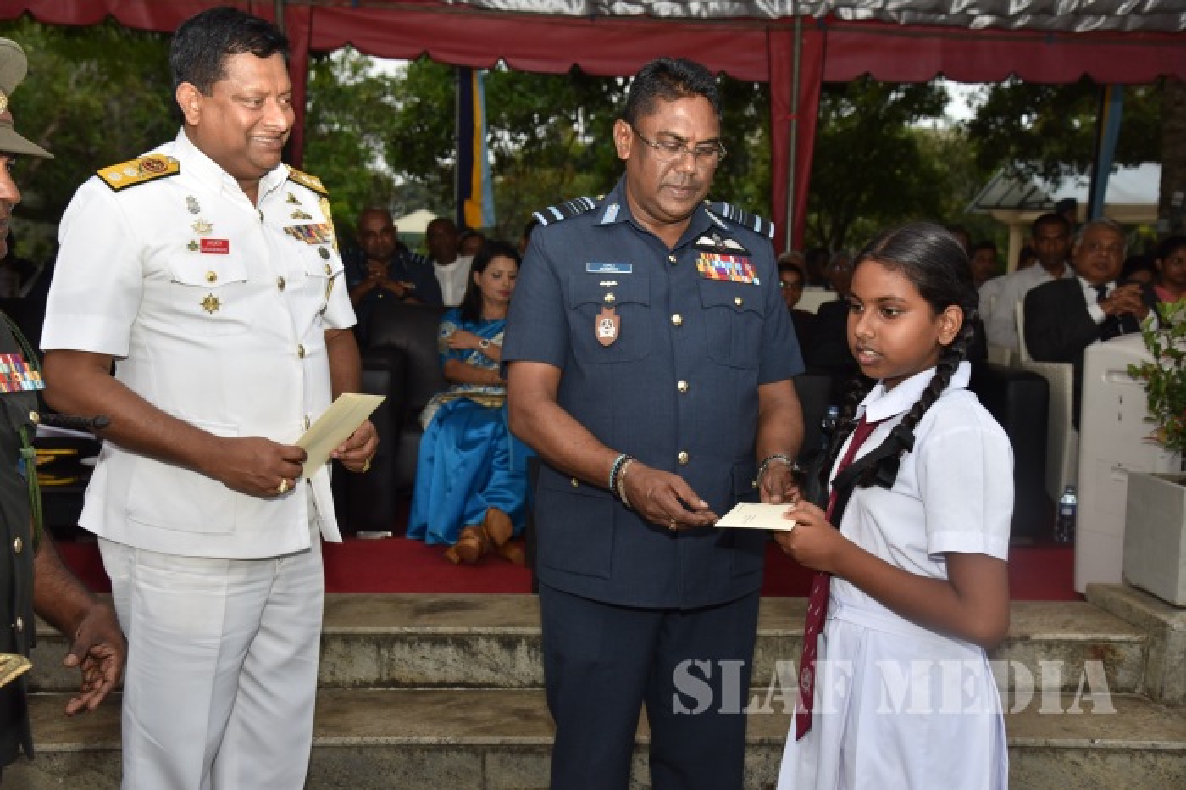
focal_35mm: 40
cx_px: 593
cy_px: 395
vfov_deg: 33.4
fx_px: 1317
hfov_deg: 48.5
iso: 800
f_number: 5.6
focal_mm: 40
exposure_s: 1/160
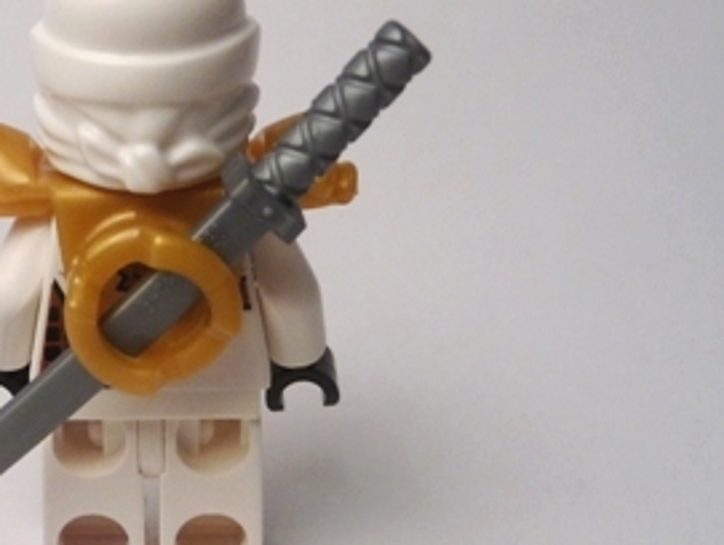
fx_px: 1152
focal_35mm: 55
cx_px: 103
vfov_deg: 26.6
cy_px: 289
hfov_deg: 33.4
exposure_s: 1/30
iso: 200
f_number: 3.3
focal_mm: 4.7
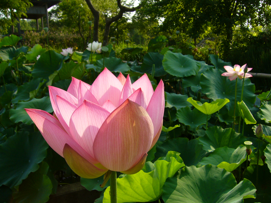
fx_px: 274
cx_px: 136
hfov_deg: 52.6
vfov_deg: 40.7
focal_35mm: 35
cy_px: 102
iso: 80
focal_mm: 5.8
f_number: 5.6
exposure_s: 1/250
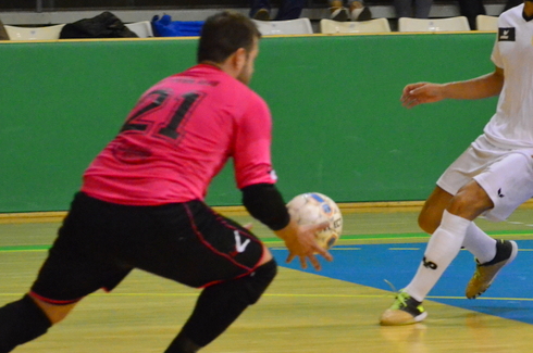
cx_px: 409
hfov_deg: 6.7
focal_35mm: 306
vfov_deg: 4.5
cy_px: 133
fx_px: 4520
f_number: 5.6
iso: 6400
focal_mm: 125
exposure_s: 1/400
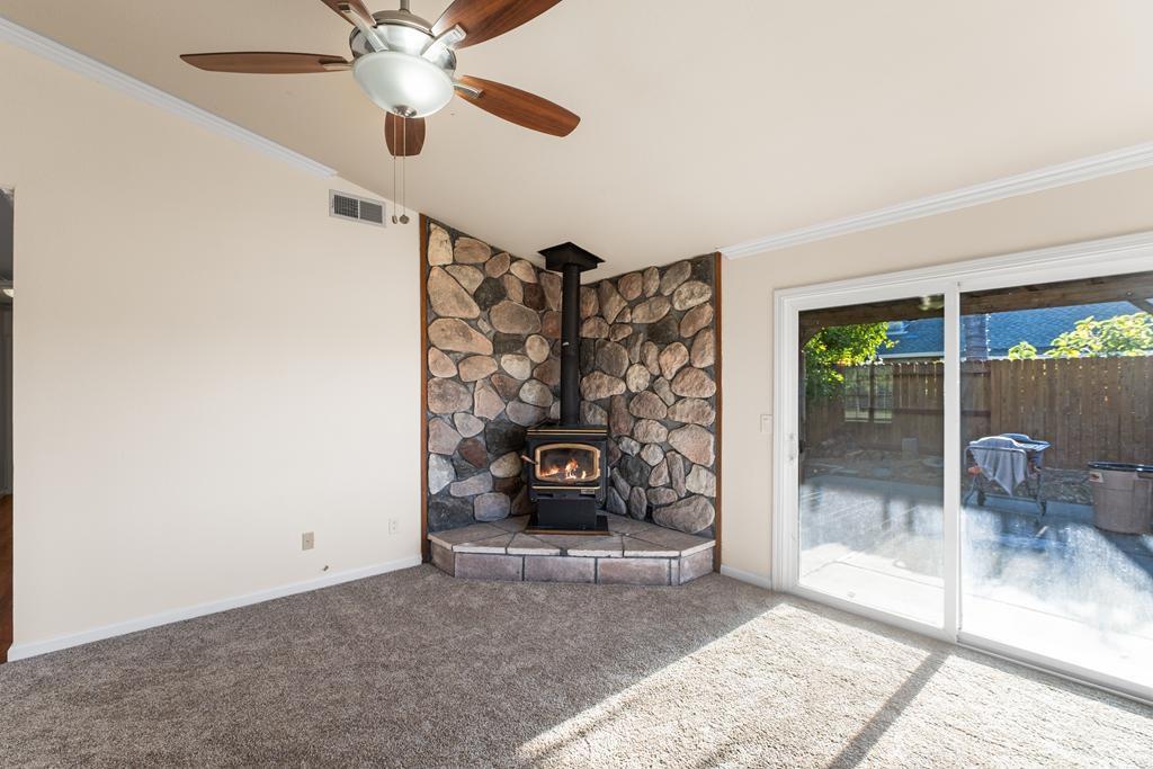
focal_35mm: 15
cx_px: 576
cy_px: 384
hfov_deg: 100.4
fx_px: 480
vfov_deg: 77.3
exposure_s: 1/17
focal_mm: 10
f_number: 5
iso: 160
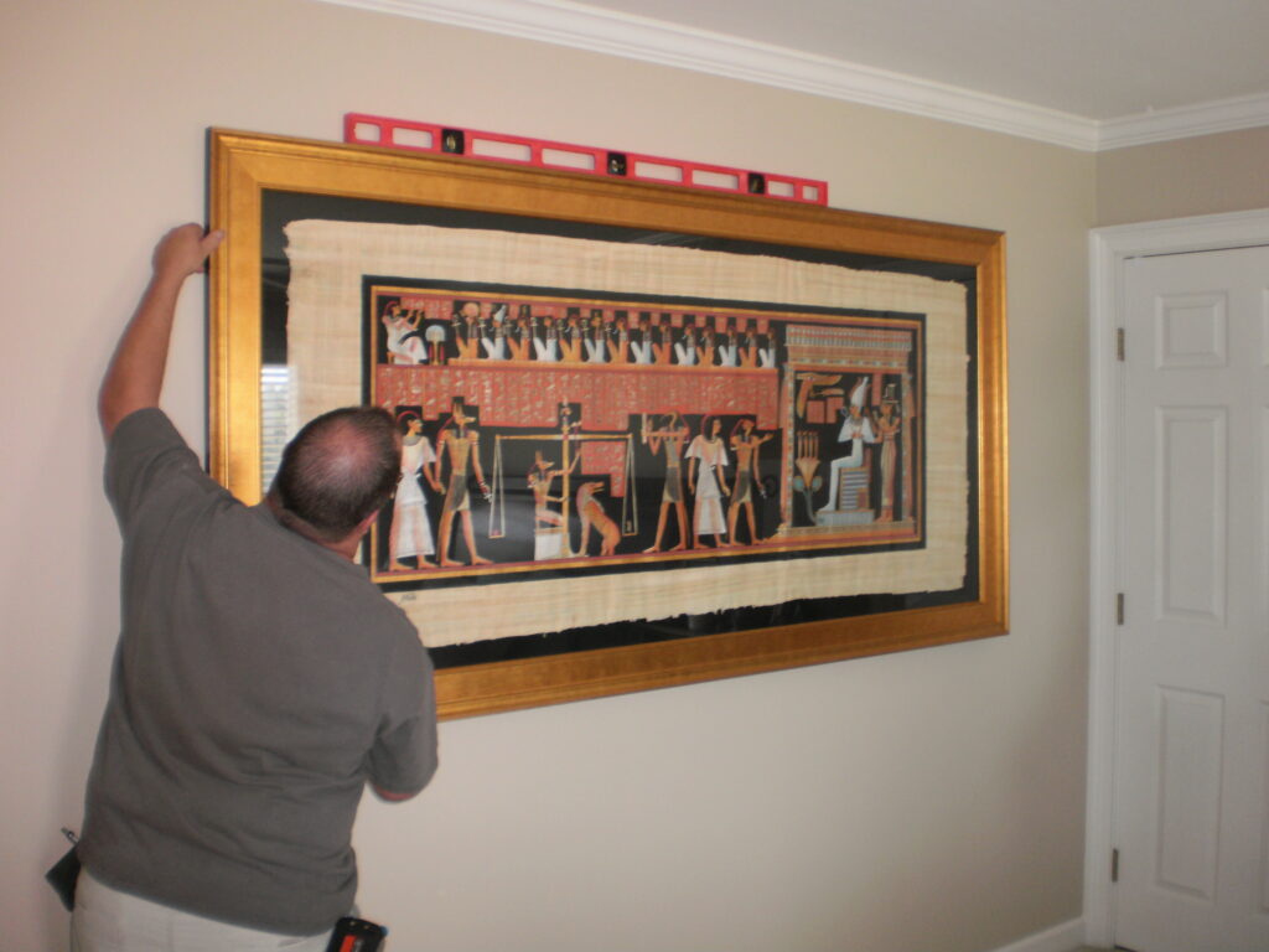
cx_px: 634
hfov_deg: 51.4
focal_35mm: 36
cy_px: 476
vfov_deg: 39.7
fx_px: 1320
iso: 125
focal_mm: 6.3
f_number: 3.1
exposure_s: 1/30
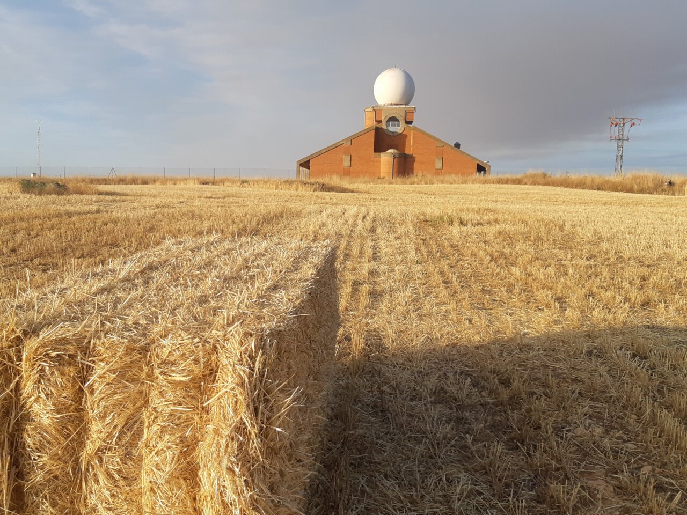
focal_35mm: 26
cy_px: 258
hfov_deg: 67.3
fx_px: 516
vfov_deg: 53.1
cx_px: 344
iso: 40
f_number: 1.7
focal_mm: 3.93
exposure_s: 1/1364
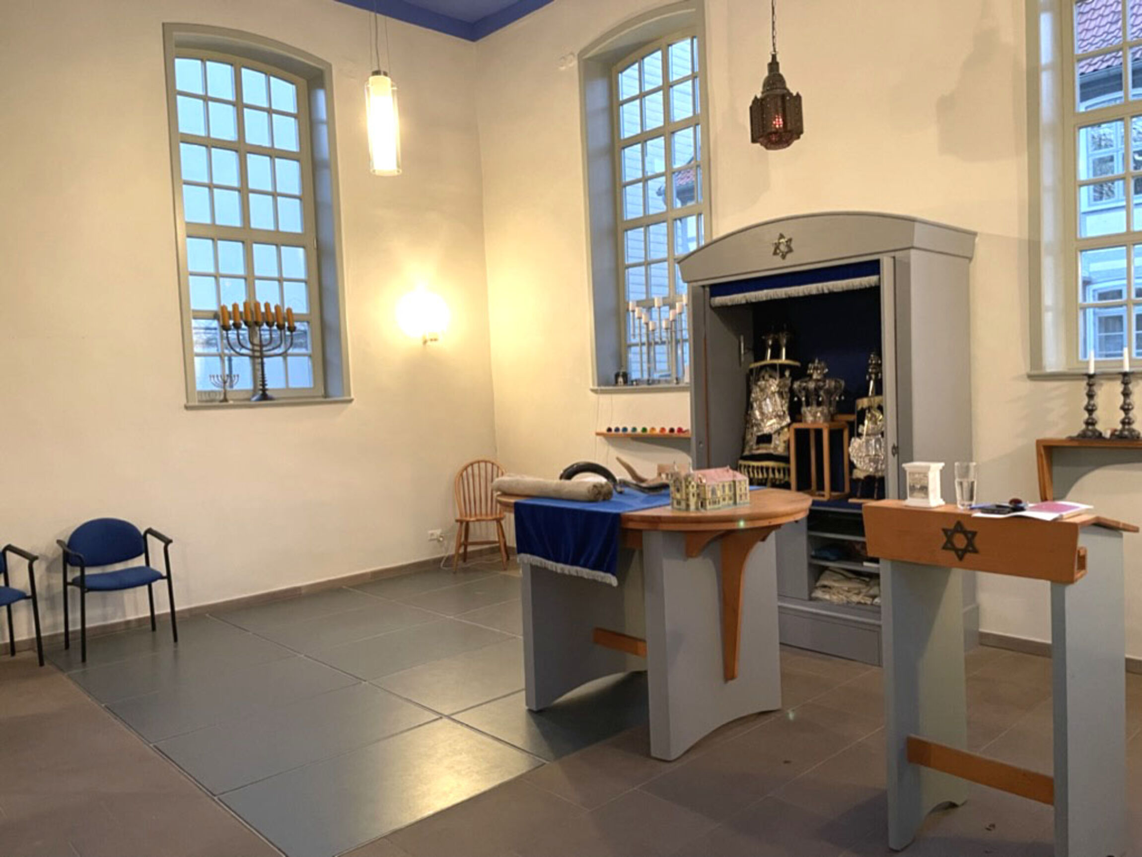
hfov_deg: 67.3
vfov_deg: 53.1
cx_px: 571
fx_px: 858
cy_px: 428
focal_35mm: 26
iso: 320
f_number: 1.6
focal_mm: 4.2
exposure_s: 1/50
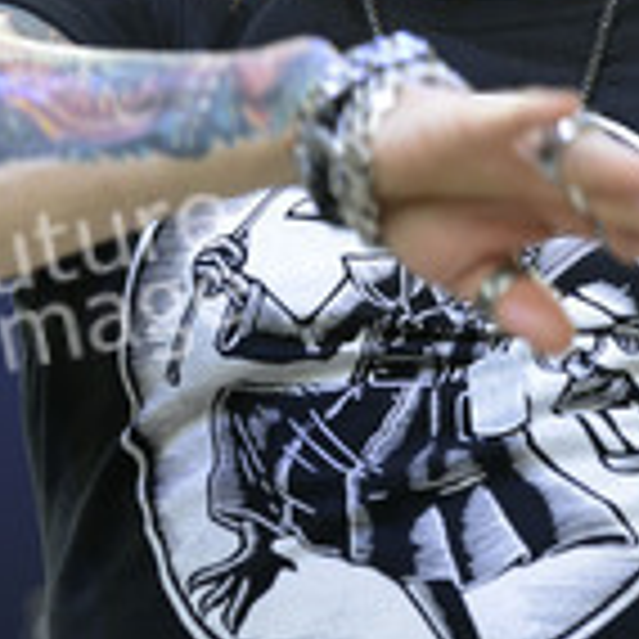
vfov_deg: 5.2
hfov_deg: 5.2
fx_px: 7017
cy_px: 76
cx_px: 504
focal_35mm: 336
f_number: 4.5
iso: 1000
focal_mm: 140
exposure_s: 1/640
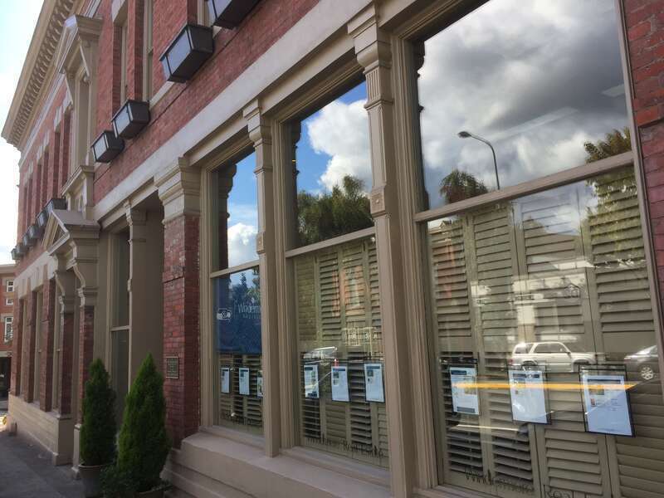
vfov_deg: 48.2
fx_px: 556
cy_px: 249
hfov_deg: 61.7
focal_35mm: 29
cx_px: 332
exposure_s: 1/599
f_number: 2.2
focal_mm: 4.15
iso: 32
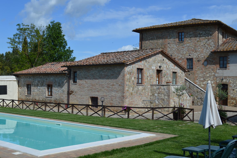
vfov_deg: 28.0
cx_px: 118
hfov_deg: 41.1
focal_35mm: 48
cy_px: 79
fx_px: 316
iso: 100
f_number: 9
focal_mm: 32
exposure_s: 1/320
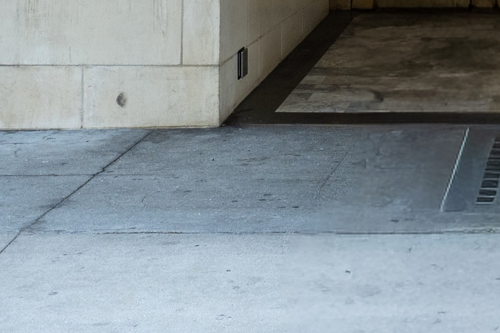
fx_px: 1944
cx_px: 647
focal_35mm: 140
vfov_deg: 9.2
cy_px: -344
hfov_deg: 14.1
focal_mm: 26
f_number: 7.1
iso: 250
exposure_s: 1/250
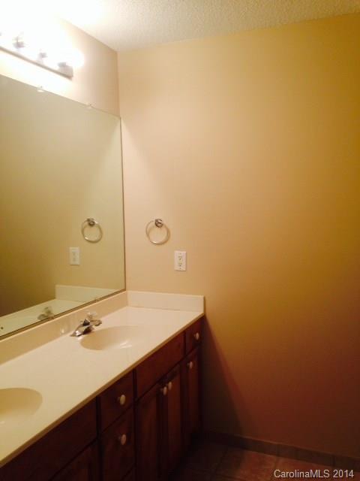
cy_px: 240
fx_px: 458
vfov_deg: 55.4
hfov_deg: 42.9
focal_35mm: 33
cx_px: 180
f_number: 2.4
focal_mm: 4.12
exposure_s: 1/30
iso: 64
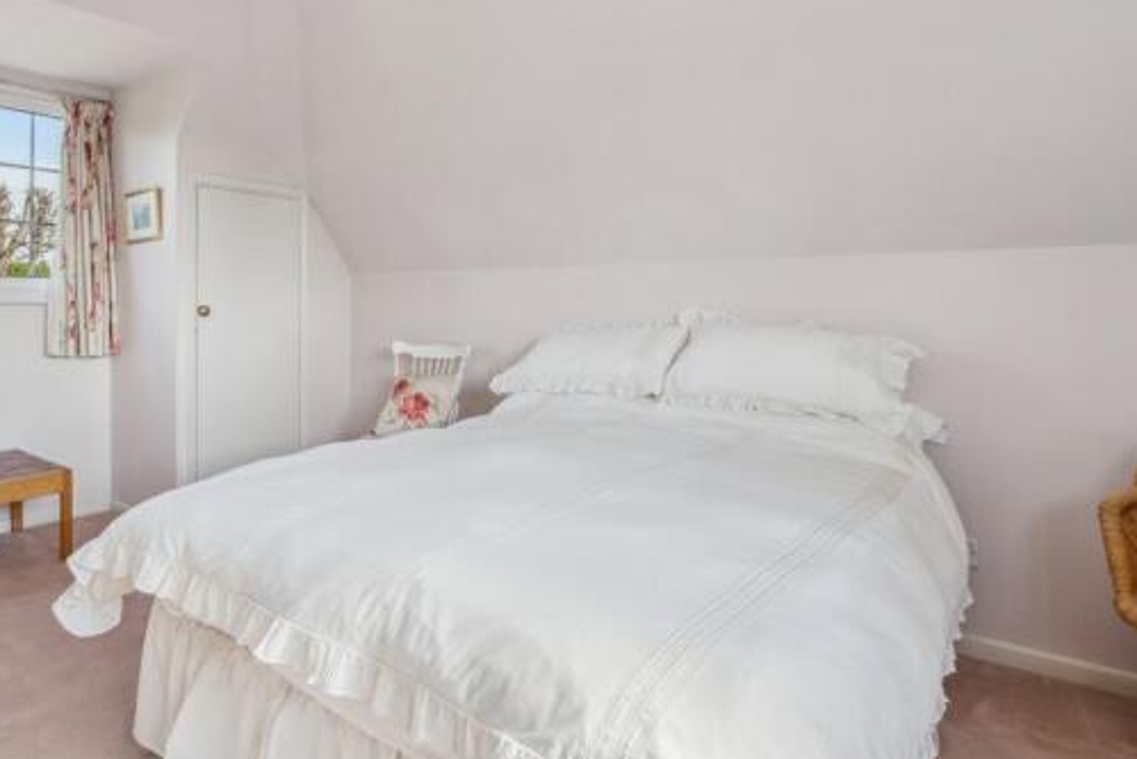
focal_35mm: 21
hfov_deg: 79.8
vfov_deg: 59.4
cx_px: 430
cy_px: 343
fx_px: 663
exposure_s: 1/50
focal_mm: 16
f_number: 8
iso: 200
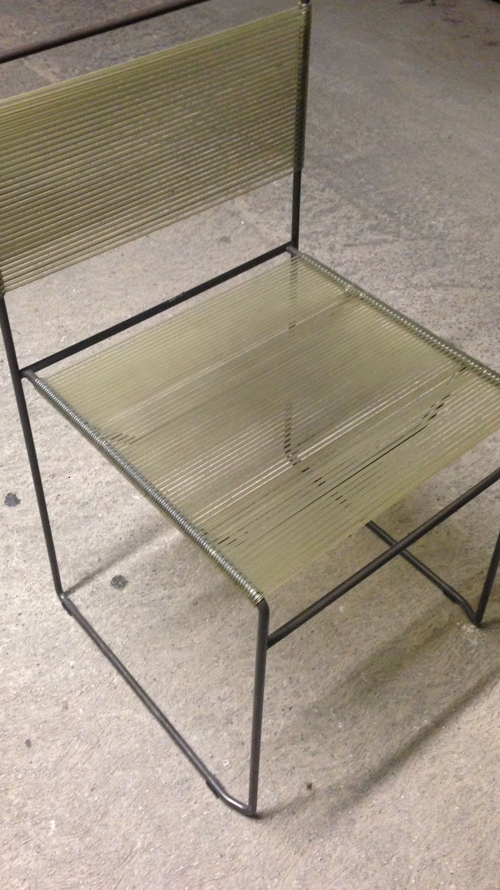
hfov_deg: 29.0
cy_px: 404
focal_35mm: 41
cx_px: 230
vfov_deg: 49.3
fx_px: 966
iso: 250
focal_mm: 4.12
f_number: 2.4
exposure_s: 1/20
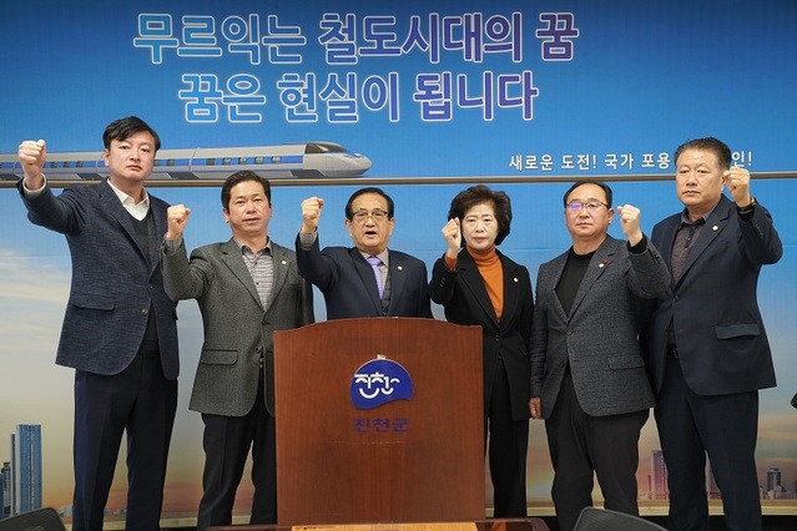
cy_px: 266
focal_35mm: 47
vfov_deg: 28.6
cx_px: 398
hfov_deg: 41.9
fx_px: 1040
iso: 2000
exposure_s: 1/160
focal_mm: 47
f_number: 4
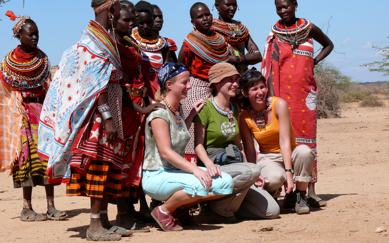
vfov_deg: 10.5
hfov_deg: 16.7
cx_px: 195
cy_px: 102
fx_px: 1325
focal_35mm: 125
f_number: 6.3
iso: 100
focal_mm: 24.7
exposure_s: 1/400
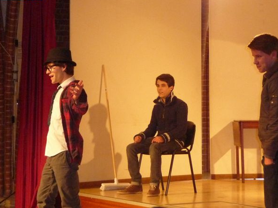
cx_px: 146
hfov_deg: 17.3
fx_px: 916
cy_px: 103
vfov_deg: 13.0
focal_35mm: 114
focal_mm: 13.1
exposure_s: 1/40
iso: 640
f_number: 4.6
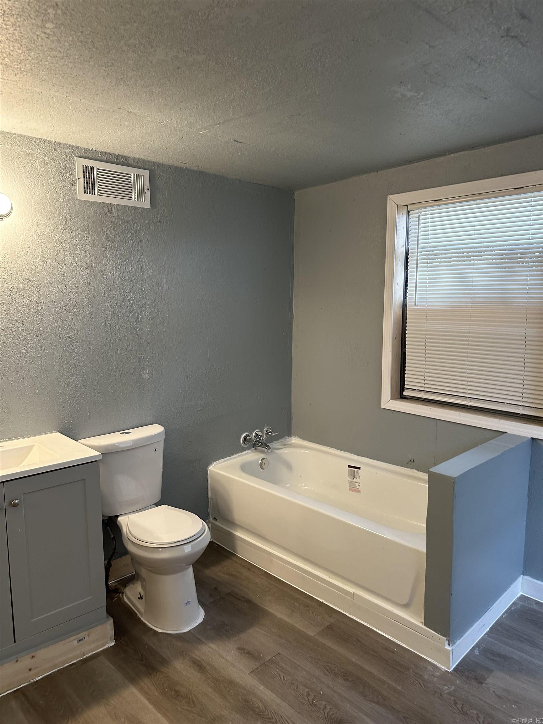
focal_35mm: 24
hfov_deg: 56.8
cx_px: 272
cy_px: 362
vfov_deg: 71.6
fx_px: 502
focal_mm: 6.86
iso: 200
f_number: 1.78
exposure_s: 1/60
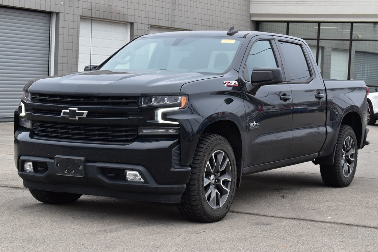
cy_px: 126
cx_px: 189
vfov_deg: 18.2
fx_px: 788
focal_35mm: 75
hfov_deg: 27.0
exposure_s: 1/80
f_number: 8
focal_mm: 50
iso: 400
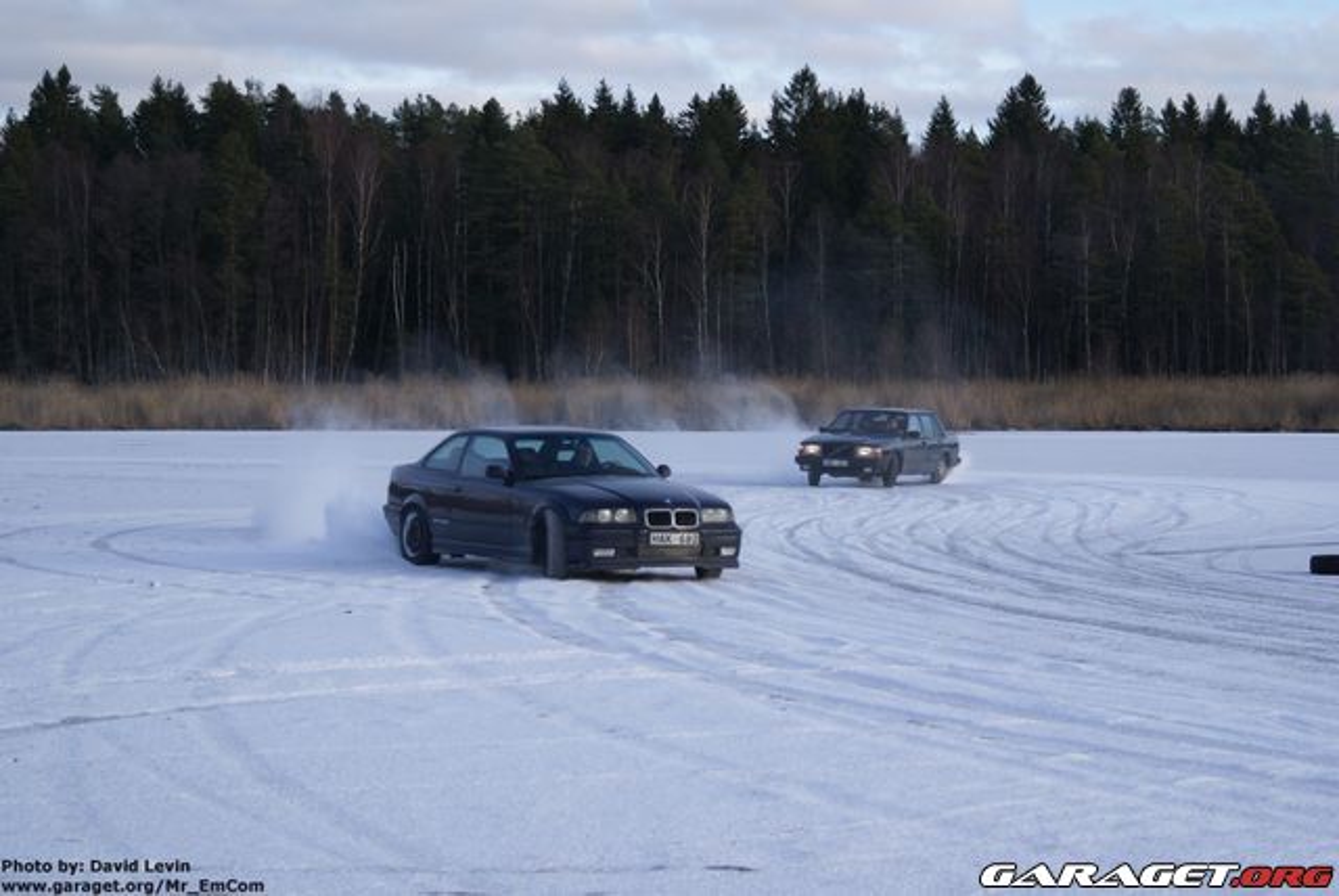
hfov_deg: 22.6
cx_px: 670
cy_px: 448
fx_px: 3350
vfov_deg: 15.2
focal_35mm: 90
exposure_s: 1/250
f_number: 6.3
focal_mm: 60
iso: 100
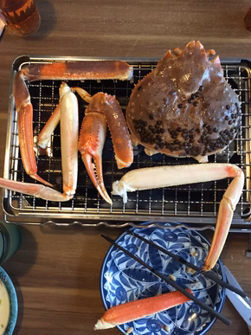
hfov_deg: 46.8
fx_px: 290
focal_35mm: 30
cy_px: 172
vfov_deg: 60.0
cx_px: 126
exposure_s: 1/30
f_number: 2.2
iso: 160
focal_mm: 4.15
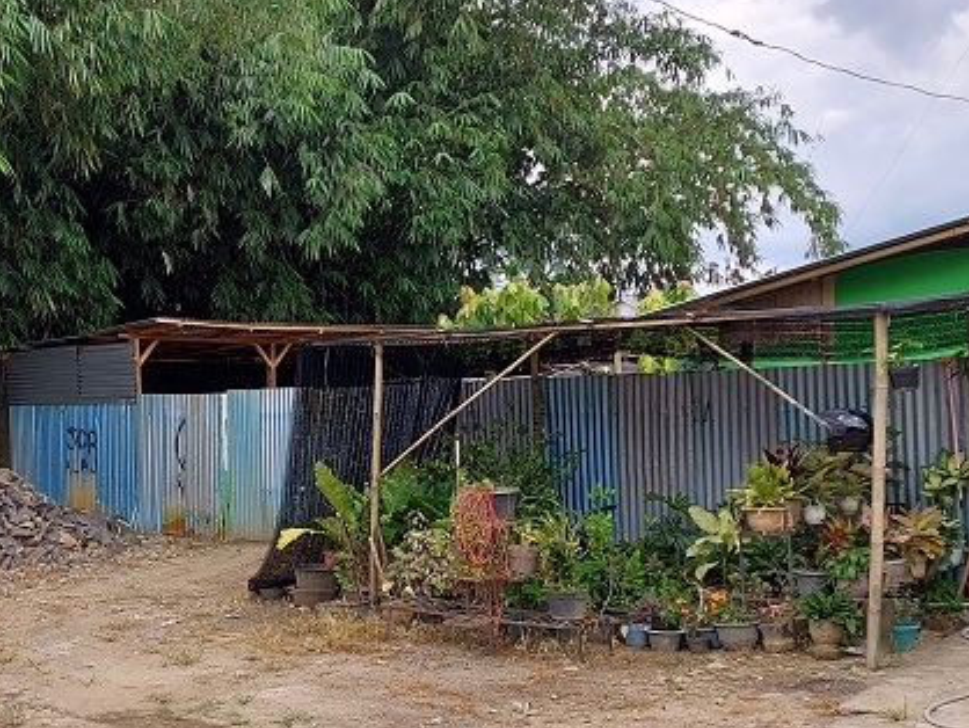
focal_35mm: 44
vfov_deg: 32.7
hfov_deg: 41.6
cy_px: 459
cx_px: 236
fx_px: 1232
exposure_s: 1/269
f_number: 1.8
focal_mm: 5.06
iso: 25
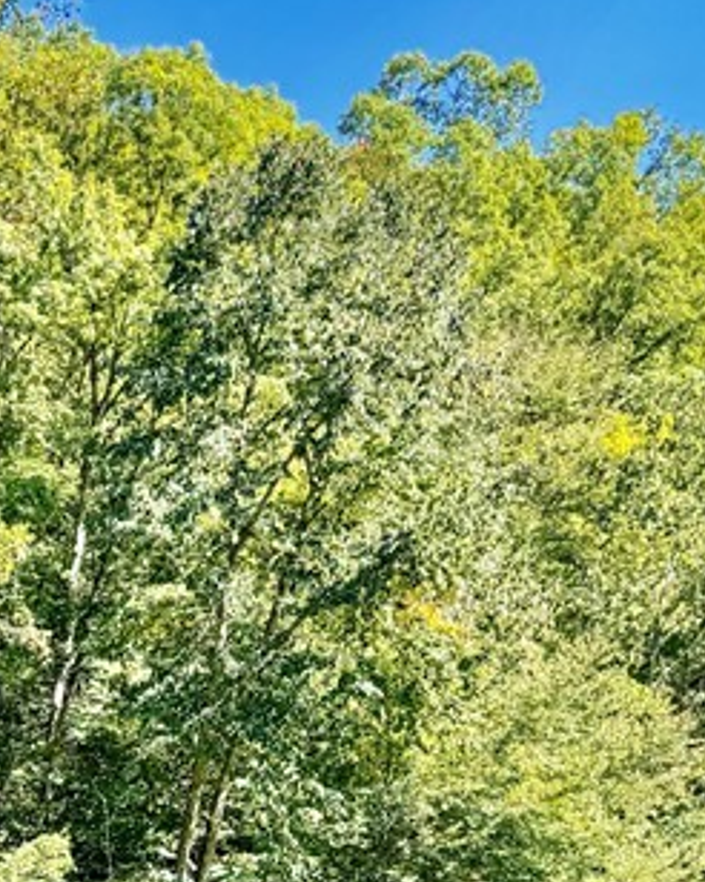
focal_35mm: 78
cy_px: 1314
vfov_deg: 20.9
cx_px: -284
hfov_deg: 18.0
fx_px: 2036
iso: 80
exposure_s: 1/651
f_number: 1.78
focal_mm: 6.76
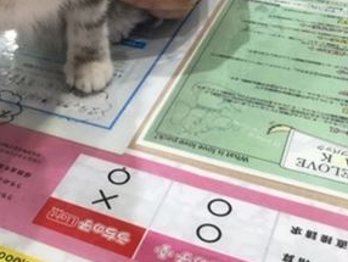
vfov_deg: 21.9
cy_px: 12
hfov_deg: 29.0
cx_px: 61
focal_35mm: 65
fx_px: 654
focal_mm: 3.3
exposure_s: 1/30
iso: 40
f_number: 2.4
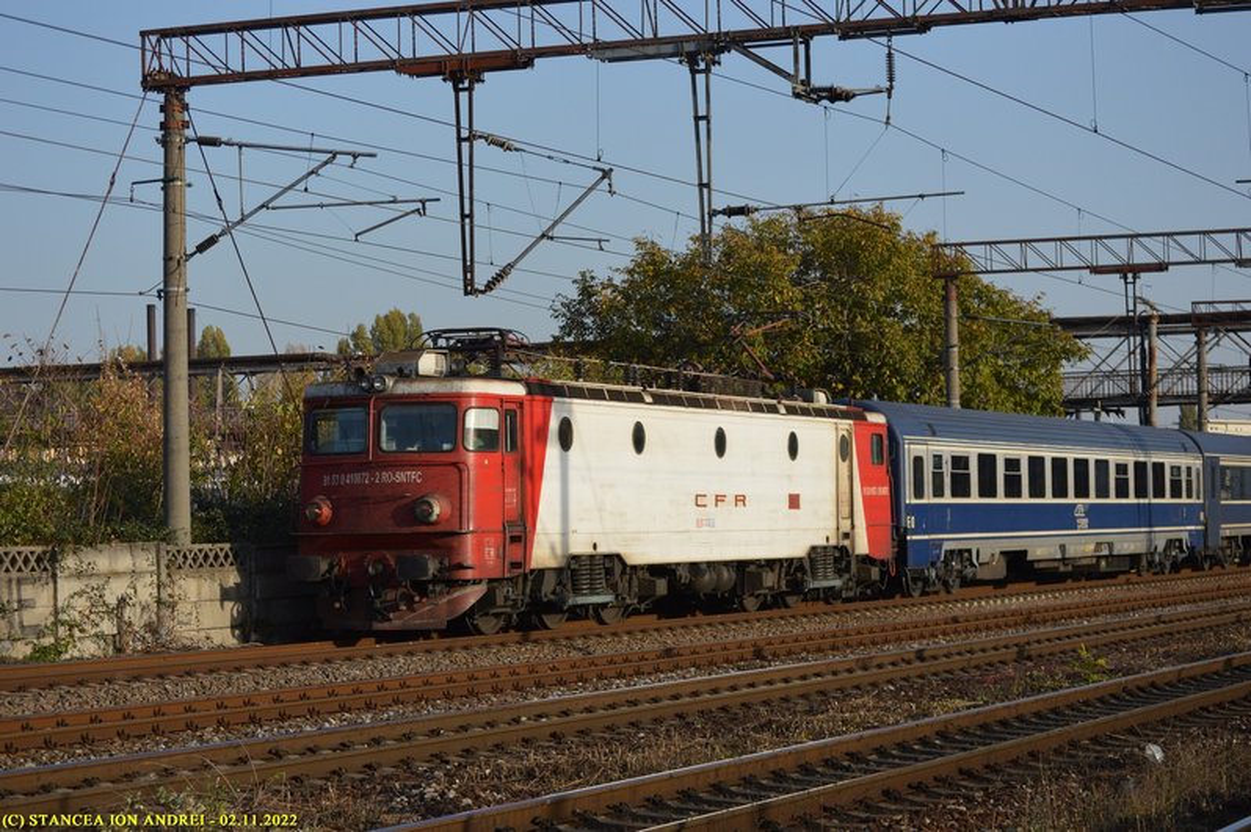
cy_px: 416
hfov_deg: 24.6
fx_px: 2865
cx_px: 626
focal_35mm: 82
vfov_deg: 16.5
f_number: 5.6
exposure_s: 1/1600
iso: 400
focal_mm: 55
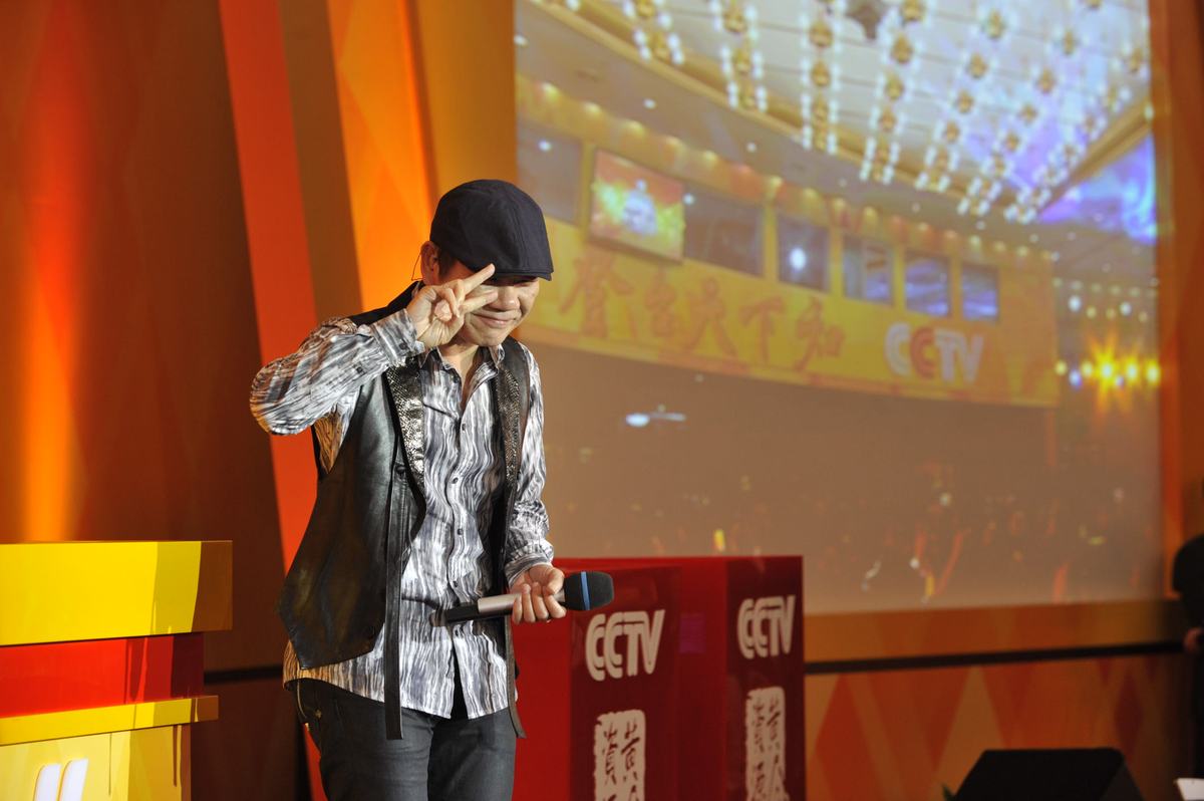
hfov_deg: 17.1
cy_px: 400
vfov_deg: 11.4
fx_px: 4010
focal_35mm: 120
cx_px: 602
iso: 1250
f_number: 5.6
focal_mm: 120
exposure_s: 1/200
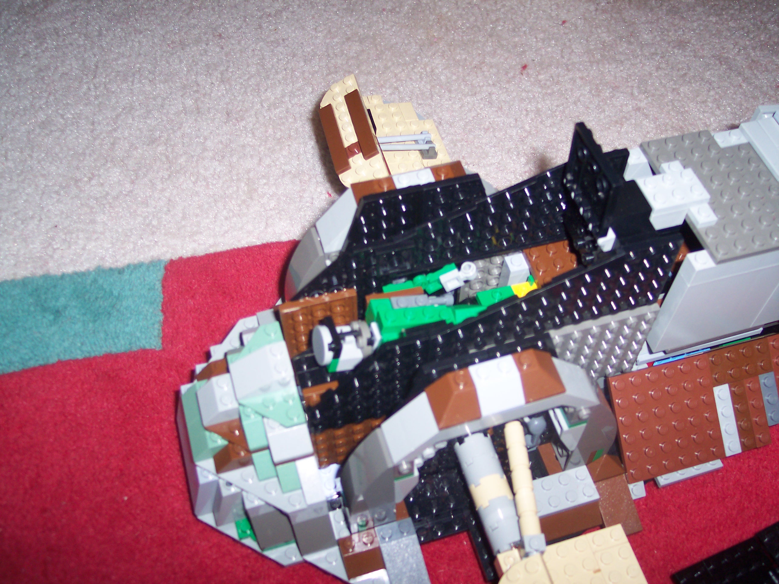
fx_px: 855
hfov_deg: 49.0
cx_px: 390
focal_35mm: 38
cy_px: 292
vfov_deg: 37.7
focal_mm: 8
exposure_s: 1/30
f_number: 2.8
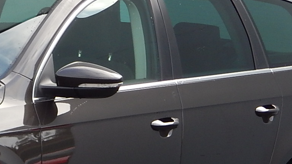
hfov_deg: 5.1
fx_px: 3290
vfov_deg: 2.9
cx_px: -54
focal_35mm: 425
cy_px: 134
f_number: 4.8
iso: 125
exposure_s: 1/160
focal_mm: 23.4
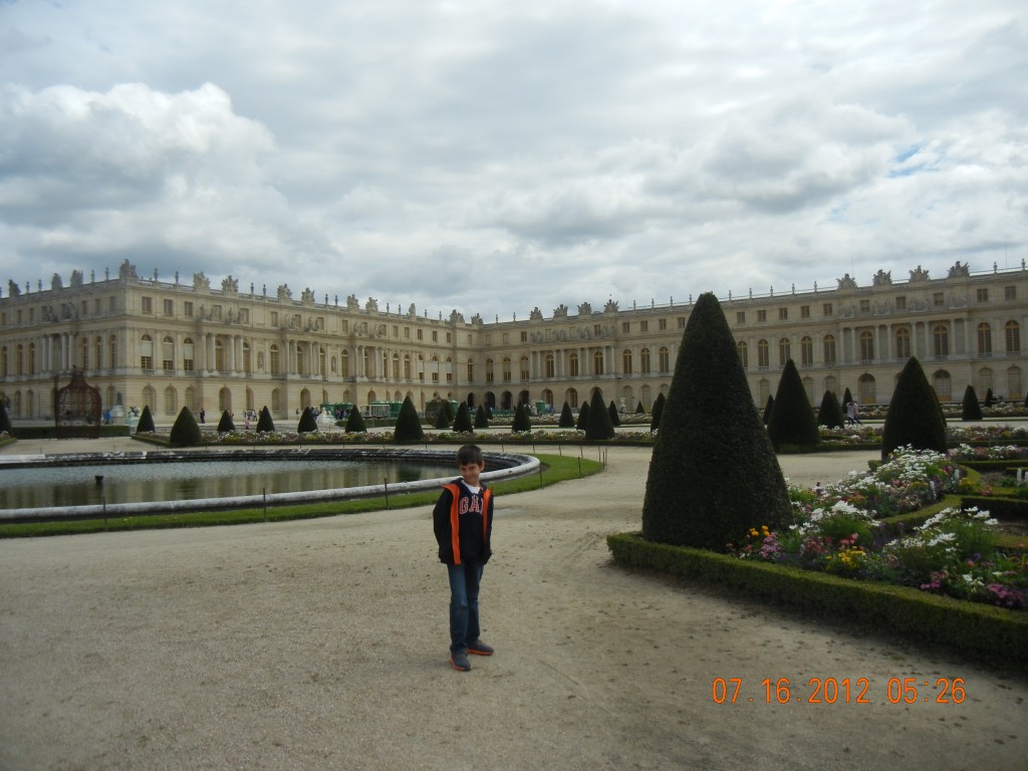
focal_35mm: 30
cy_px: 386
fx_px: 891
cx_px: 514
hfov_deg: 60.0
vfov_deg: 46.8
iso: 160
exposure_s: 1/634
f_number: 7
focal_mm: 5.4
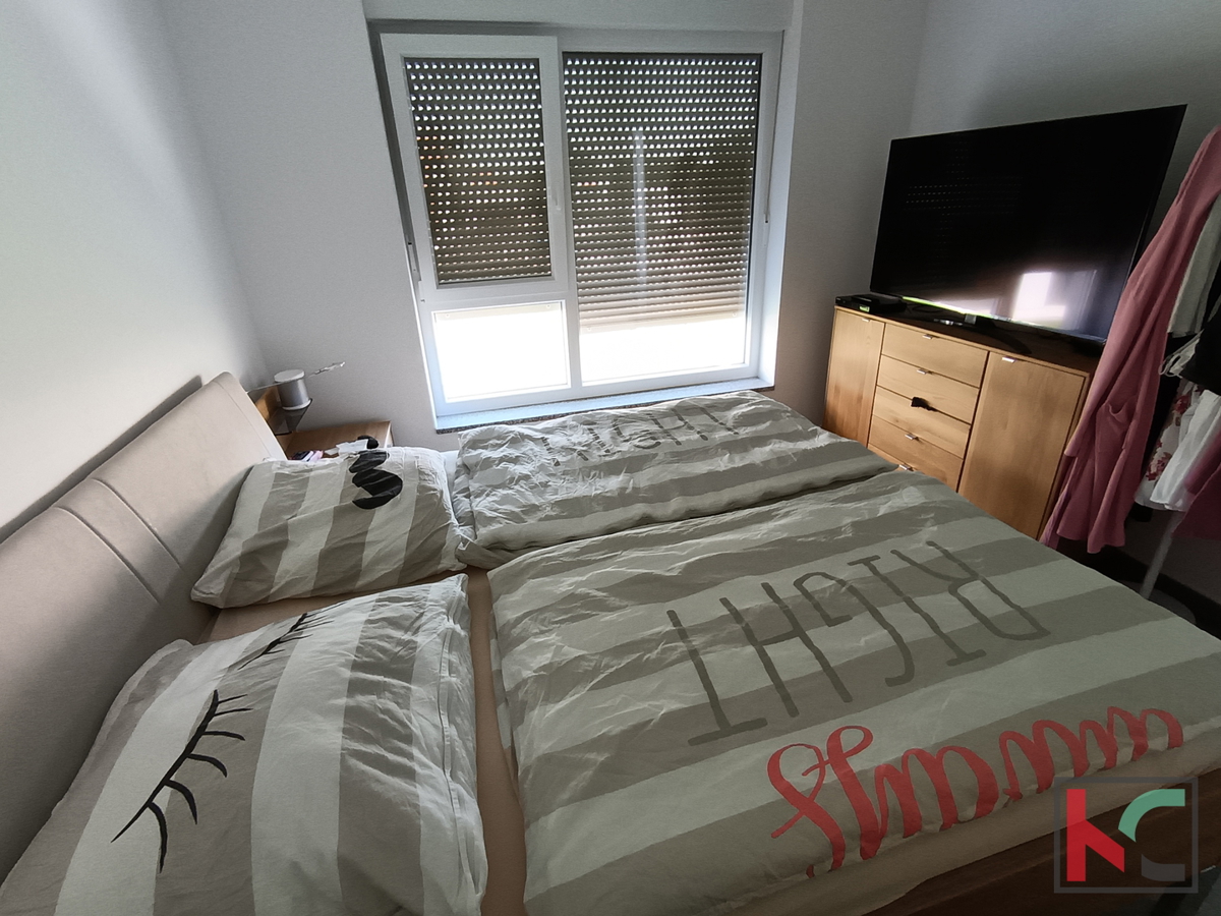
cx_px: 610
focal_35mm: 17
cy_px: 458
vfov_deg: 74.7
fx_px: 600
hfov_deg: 91.0
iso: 479
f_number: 2.2
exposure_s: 1/50
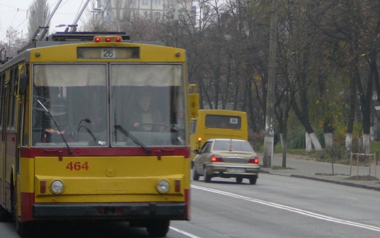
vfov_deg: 8.1
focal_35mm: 162
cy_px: 131
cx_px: 180
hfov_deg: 12.9
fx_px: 1677
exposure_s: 1/50
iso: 100
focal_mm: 16.6
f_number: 3.9
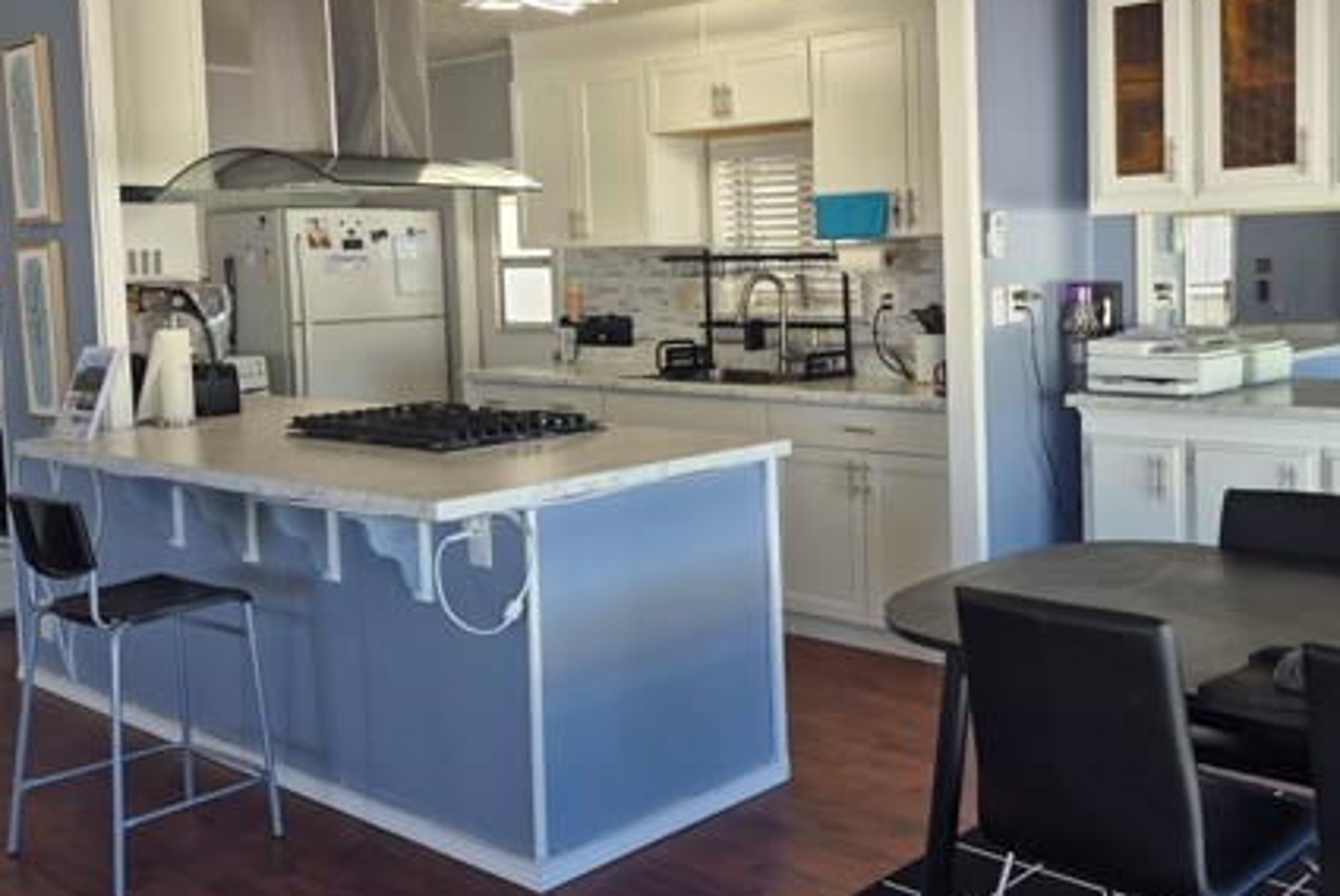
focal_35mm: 36
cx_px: 895
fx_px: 1341
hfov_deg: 52.1
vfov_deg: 36.8
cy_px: 360
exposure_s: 1/180
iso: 80
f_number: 1.8
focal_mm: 5.4
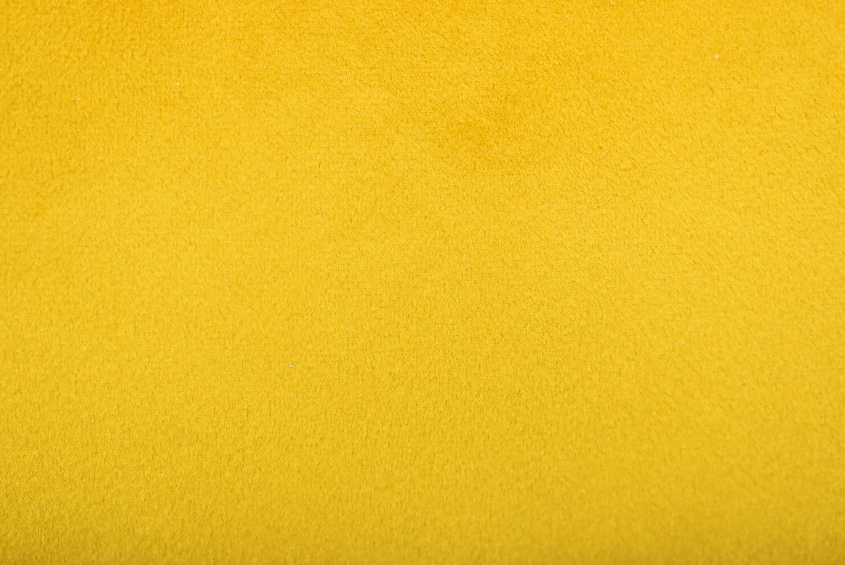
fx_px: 1762
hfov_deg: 27.0
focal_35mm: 75
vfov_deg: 18.2
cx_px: 422
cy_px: 282
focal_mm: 50
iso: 3200
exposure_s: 1/125
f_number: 5.6
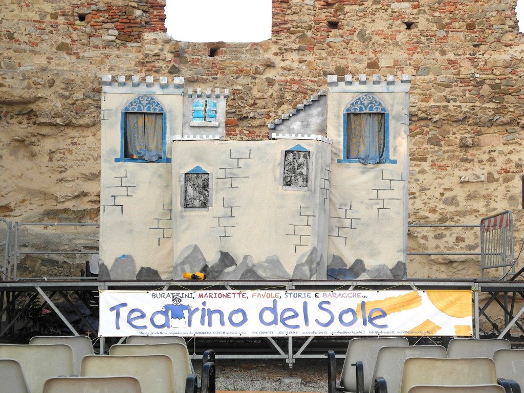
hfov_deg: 20.9
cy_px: 196
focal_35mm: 94
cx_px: 262
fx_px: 1423
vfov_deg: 15.7
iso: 100
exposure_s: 1/125
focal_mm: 20.1
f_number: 4.5
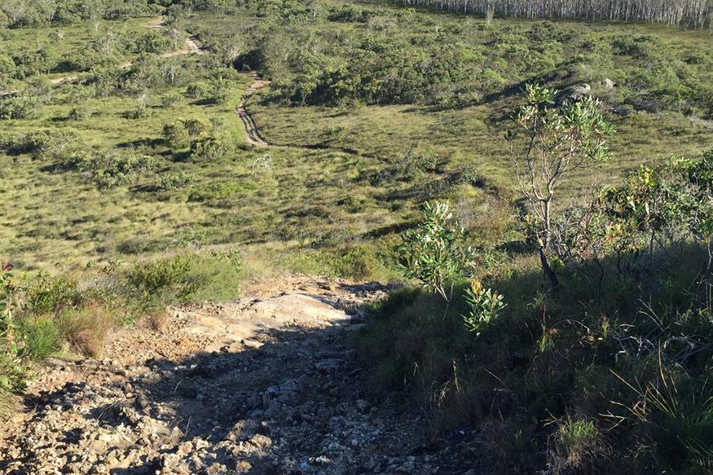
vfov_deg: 29.6
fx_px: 891
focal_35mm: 45
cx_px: 317
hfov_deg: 43.5
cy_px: 158
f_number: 2.2
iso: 32
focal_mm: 4.15
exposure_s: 1/706
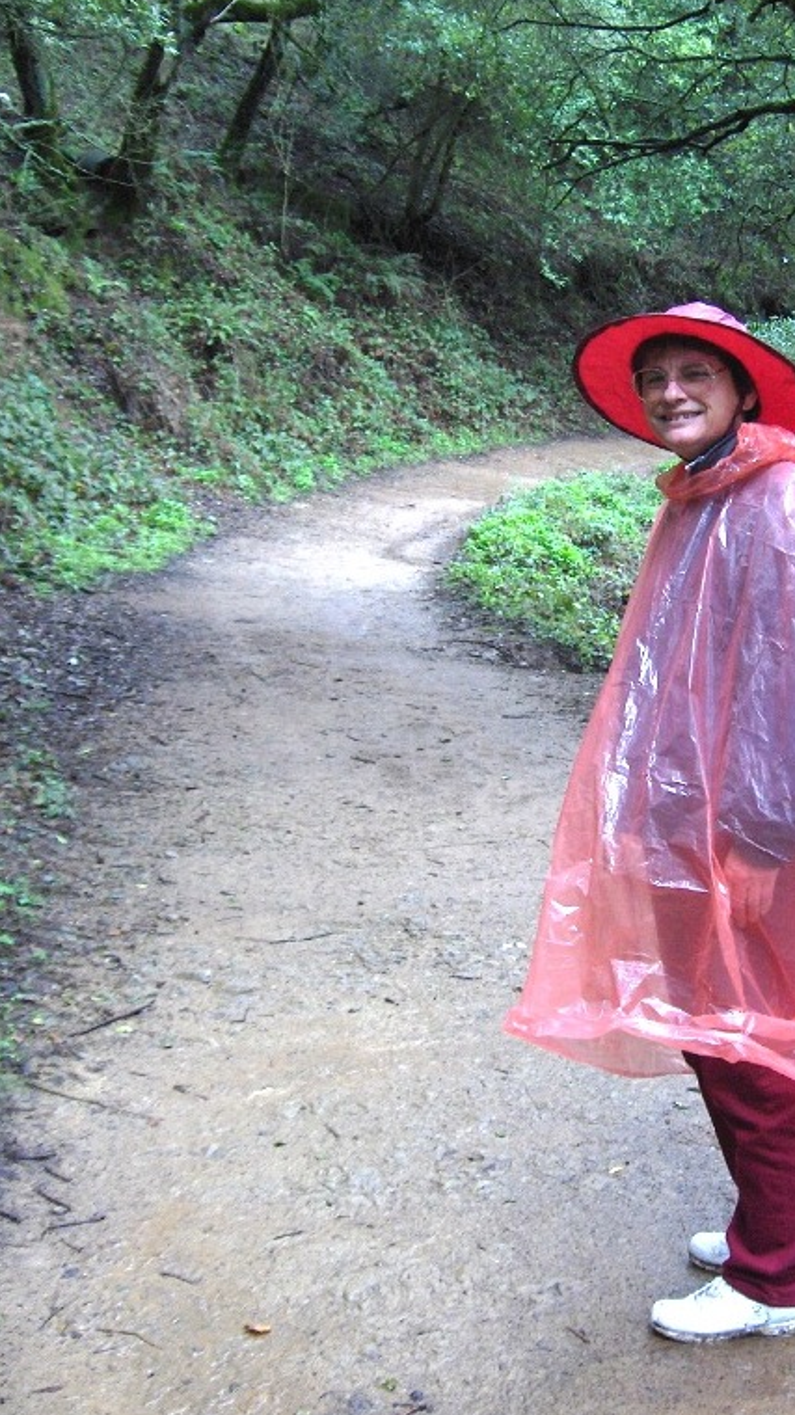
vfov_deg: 47.4
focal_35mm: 43
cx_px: 535
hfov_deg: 27.5
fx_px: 1613
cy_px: 707
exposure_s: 1/66.8
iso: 200
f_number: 2.8
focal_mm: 8
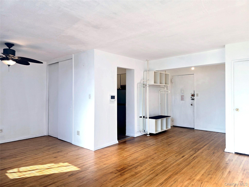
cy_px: 94
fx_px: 165
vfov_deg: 58.9
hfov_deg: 73.9
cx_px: 124
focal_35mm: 23
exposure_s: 1/120
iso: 32
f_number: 1.7
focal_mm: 6.3
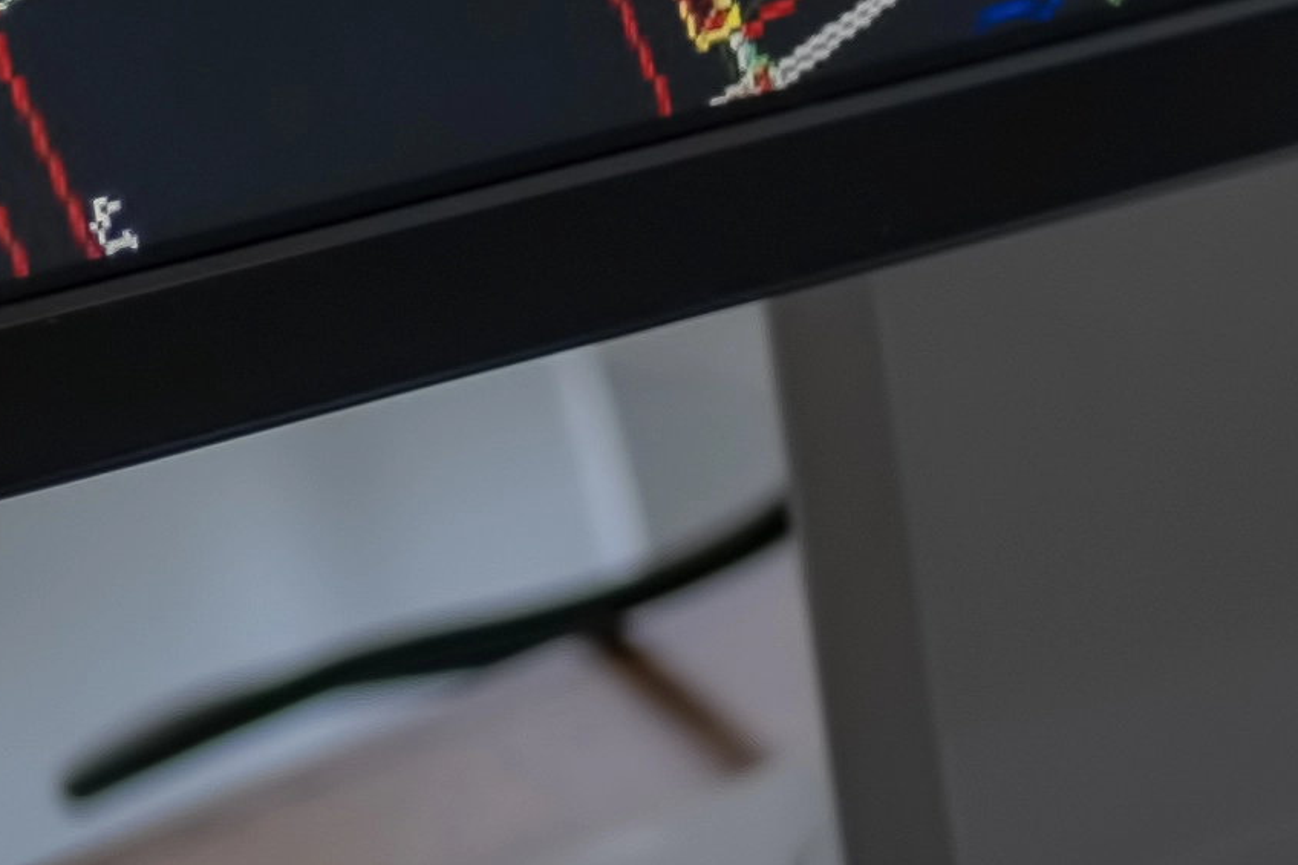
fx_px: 14058
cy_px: 1284
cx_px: 4067
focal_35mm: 390
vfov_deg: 3.5
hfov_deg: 5.0
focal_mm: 35
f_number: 2
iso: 320
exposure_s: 1/200
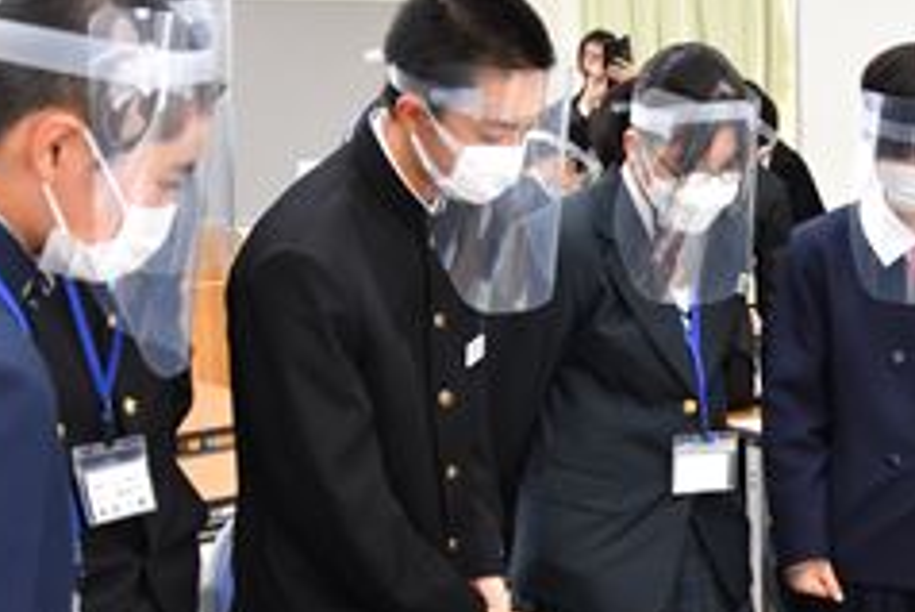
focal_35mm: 66
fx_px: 1680
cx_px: 723
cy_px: 479
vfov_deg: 20.4
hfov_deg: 29.8
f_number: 3.5
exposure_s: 1/50
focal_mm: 21
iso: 800
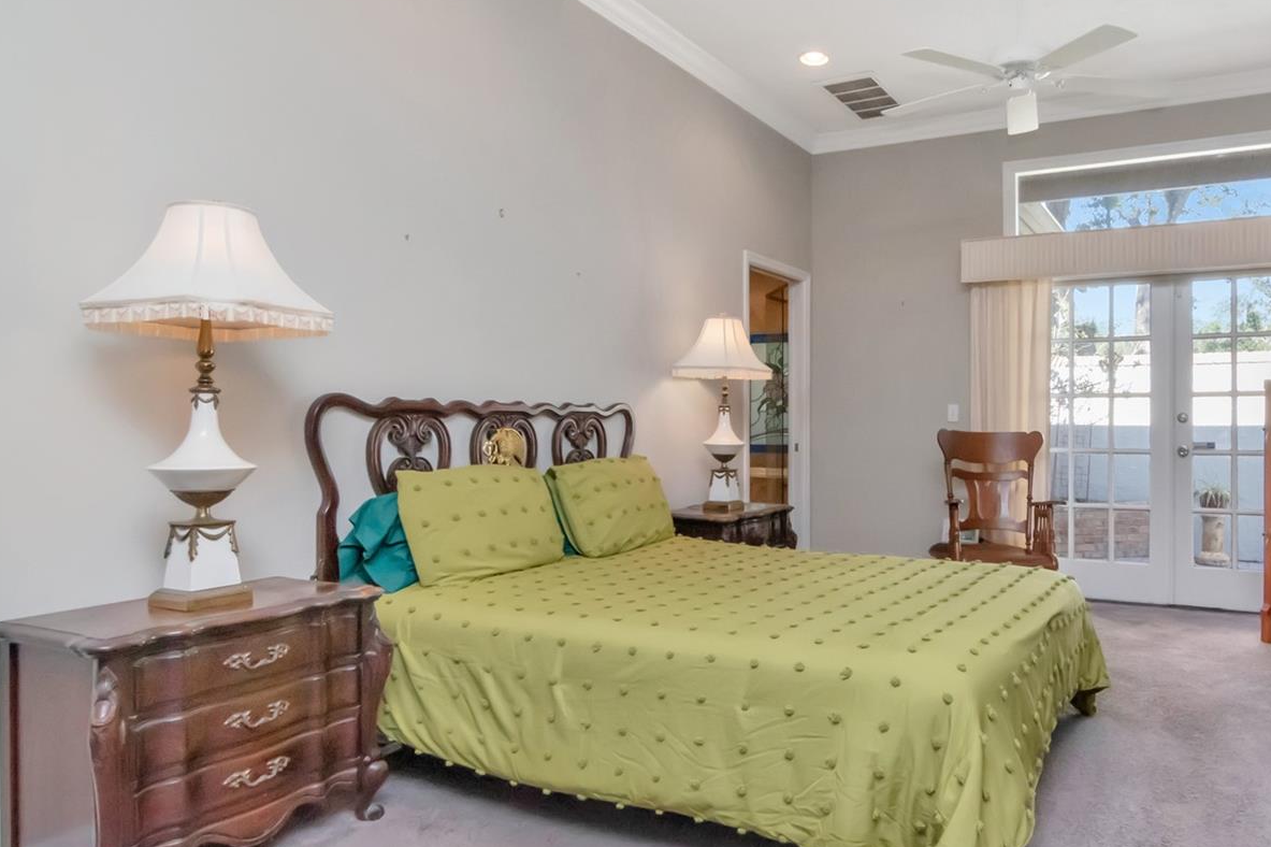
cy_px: 436
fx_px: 824
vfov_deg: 54.4
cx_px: 844
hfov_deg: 73.1
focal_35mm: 23
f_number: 14
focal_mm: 11.5
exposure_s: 1/125
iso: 3200
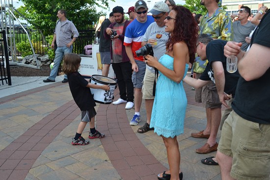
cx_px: 135
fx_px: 293
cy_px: 90
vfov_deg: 34.2
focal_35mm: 39
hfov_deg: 49.5
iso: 200
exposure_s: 1/125
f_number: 5.6
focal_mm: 26
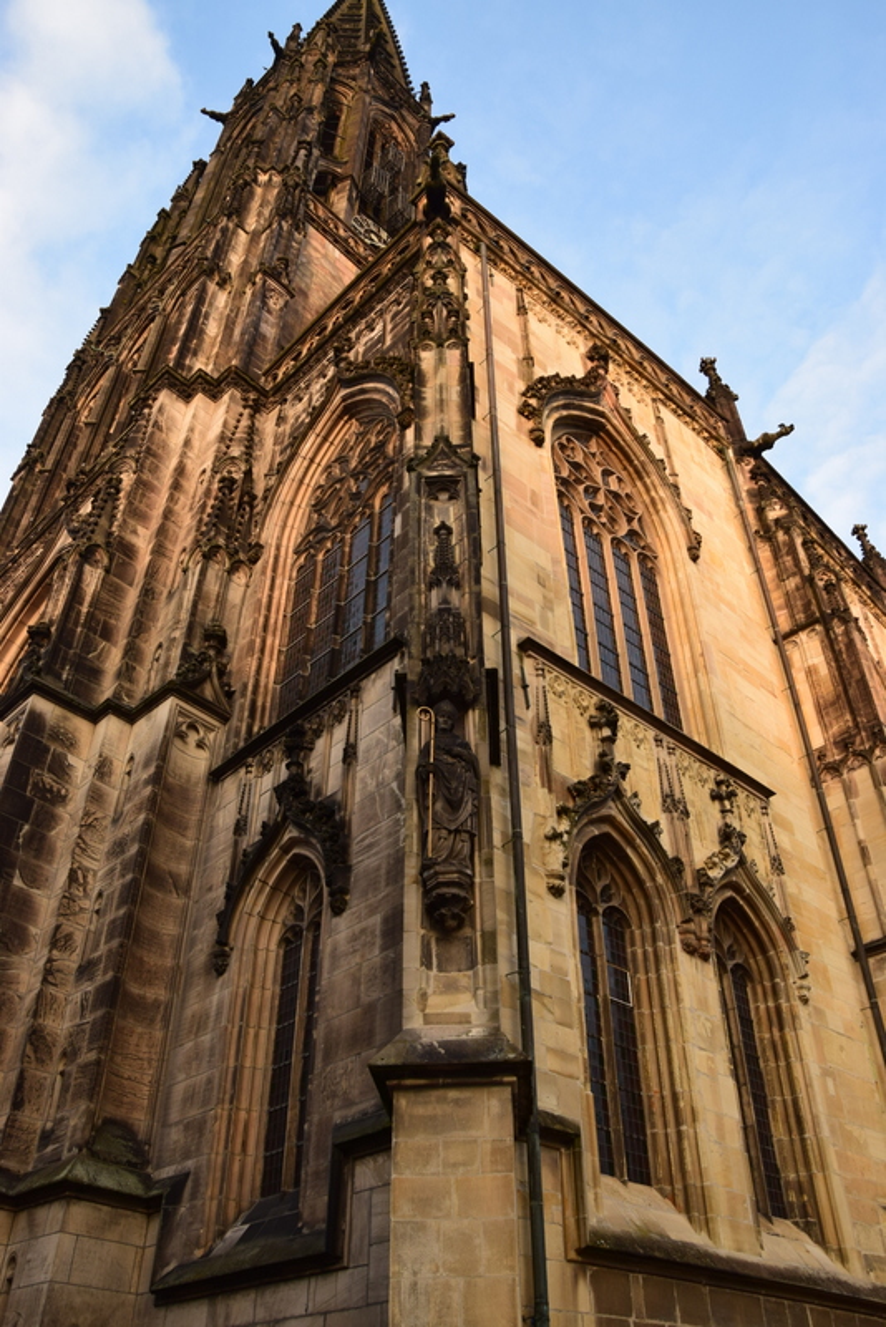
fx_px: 996
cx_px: 443
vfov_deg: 67.4
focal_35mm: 27
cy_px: 664
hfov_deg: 48.0
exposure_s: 1/100
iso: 400
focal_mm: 18
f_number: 9
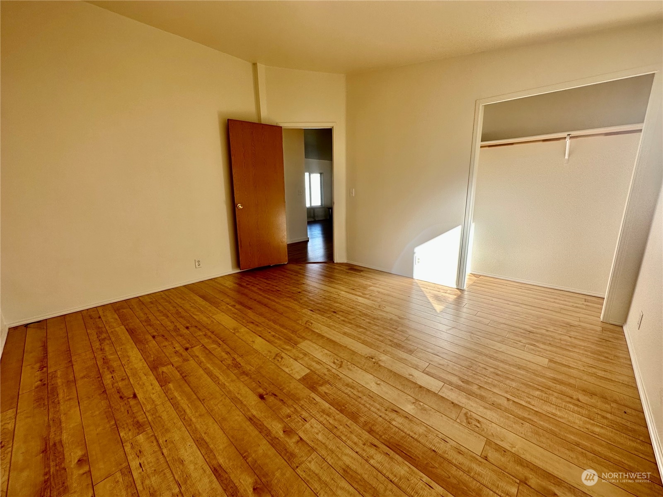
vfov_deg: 85.7
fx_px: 268
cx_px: 332
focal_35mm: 14
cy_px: 248
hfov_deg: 102.1
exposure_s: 1/170
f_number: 2.2
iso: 40
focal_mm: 2.22
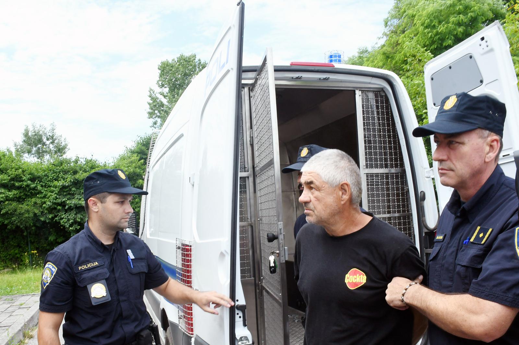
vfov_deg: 47.9
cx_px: 260
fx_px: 389
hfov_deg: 67.4
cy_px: 172
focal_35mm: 27
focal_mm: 18
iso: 800
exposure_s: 1/200
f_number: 16
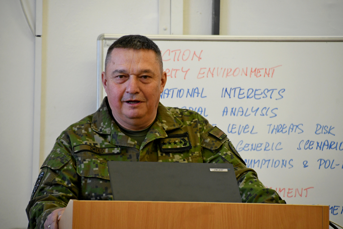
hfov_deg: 5.7
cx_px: 172
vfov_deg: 3.8
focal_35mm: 360
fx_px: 3429
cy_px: 114
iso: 1600
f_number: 6.3
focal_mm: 240
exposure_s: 1/125
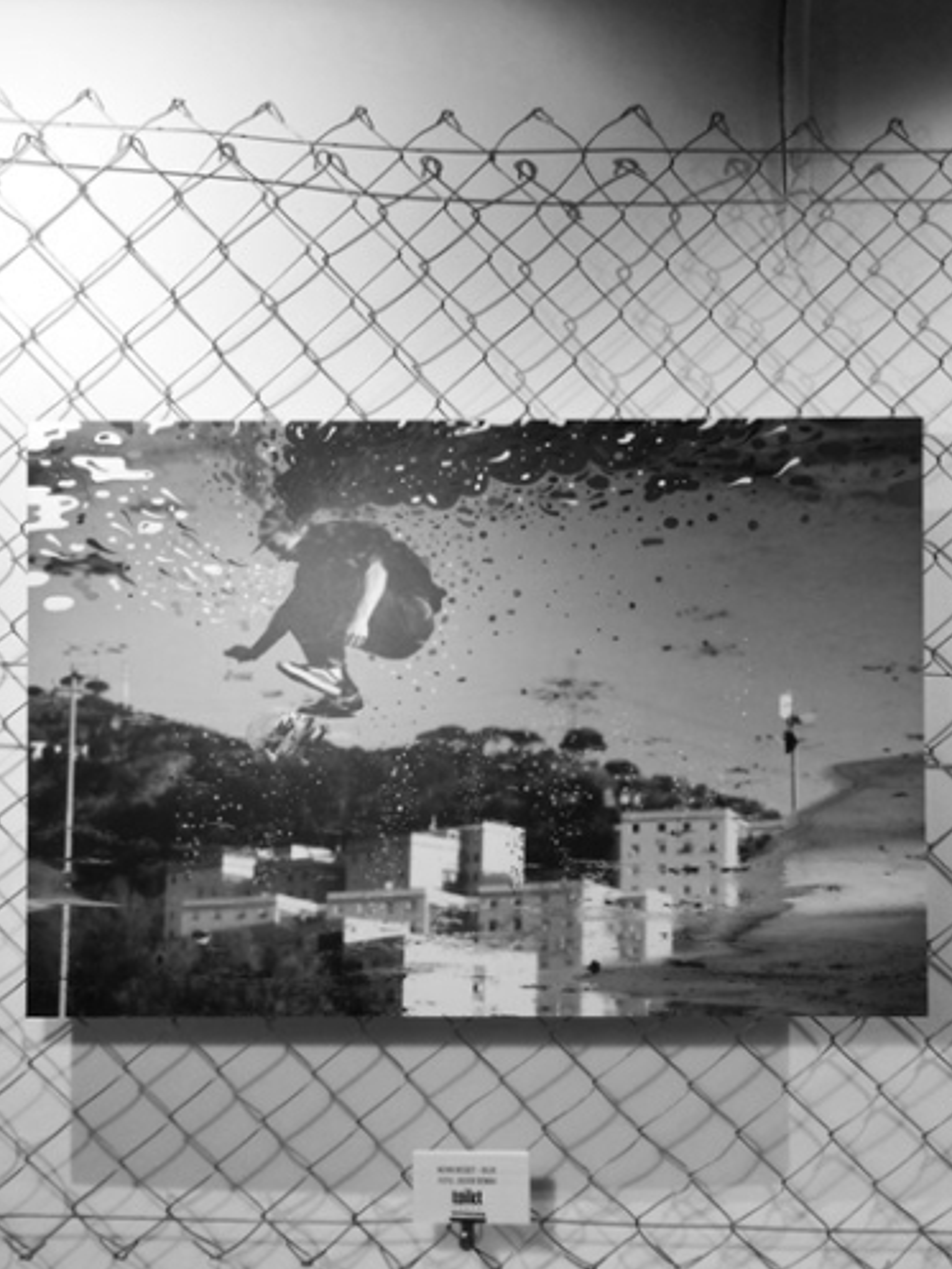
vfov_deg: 52.5
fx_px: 1283
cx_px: 480
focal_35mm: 35
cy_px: 712
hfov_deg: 40.7
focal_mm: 4.15
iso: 40
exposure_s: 1/33
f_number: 2.2
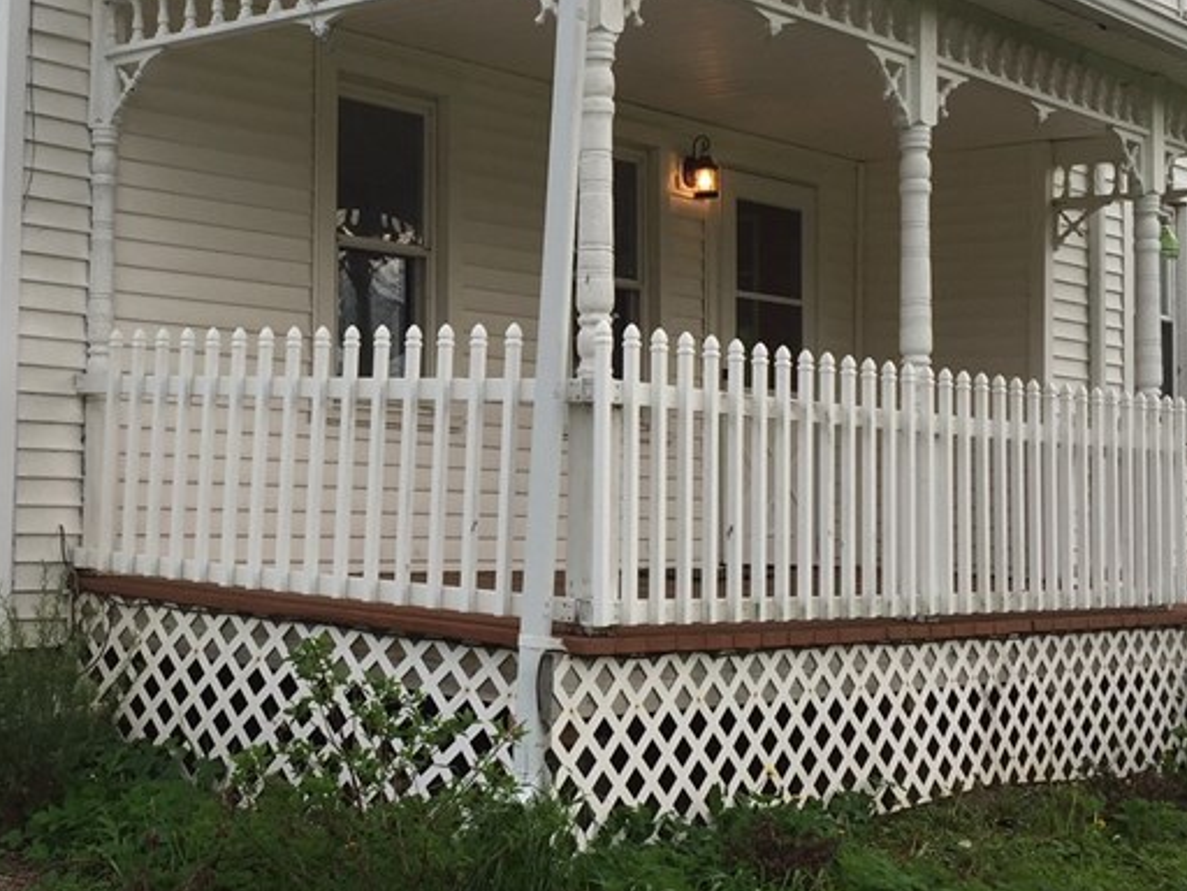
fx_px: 1989
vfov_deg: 25.2
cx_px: 364
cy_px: 355
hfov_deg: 32.9
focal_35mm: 58
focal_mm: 4.15
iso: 32
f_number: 2.2
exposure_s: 1/399
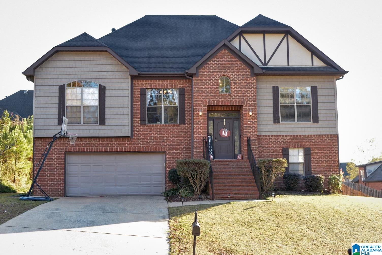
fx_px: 531
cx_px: 191
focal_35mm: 50
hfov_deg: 39.6
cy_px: 128
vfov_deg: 27.0
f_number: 4.5
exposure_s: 1/640
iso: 1000
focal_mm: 50
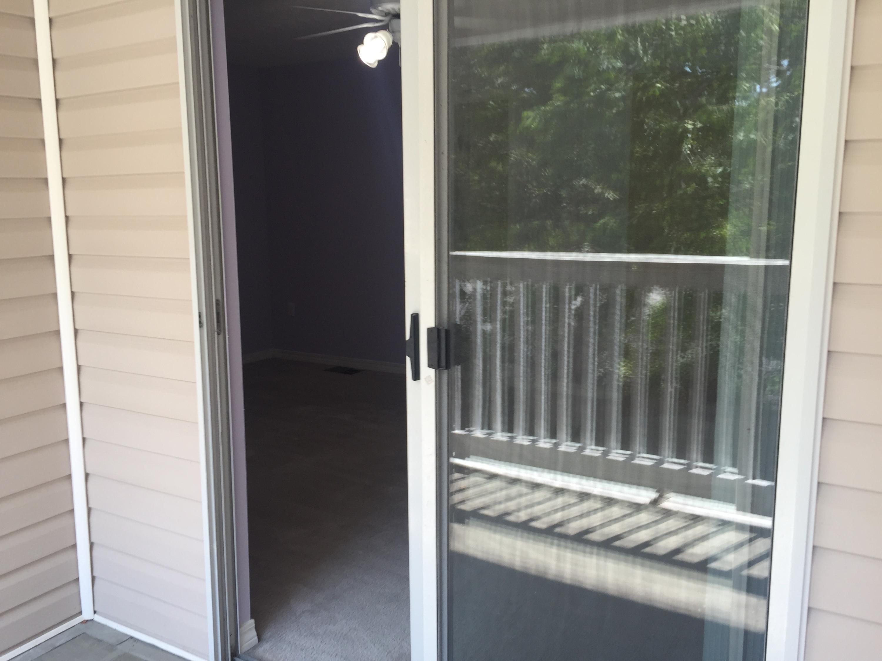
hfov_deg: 61.7
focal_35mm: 29
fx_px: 739
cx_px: 441
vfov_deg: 48.2
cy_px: 330
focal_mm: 4.15
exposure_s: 1/134
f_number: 2.2
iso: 32
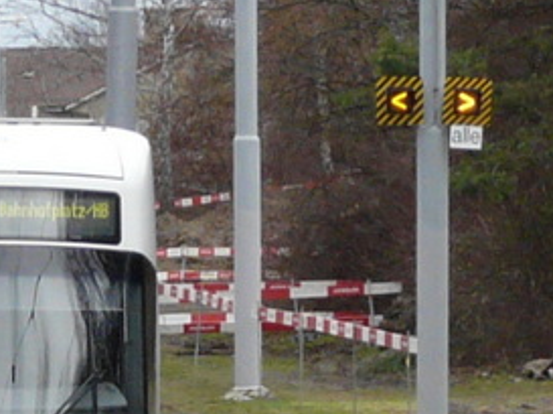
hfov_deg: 8.1
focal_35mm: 242
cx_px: -101
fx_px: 3861
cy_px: 234
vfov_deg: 6.1
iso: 160
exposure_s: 1/200
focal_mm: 10.8
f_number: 3.6
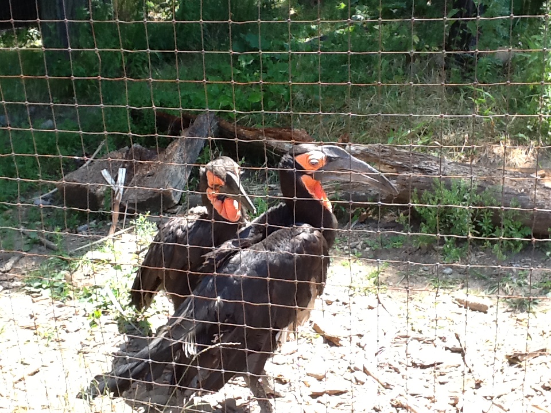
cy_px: 206
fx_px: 509
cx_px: 276
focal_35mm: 32
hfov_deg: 56.8
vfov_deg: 44.2
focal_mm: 2.03
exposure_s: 1/128
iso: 64
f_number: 2.4
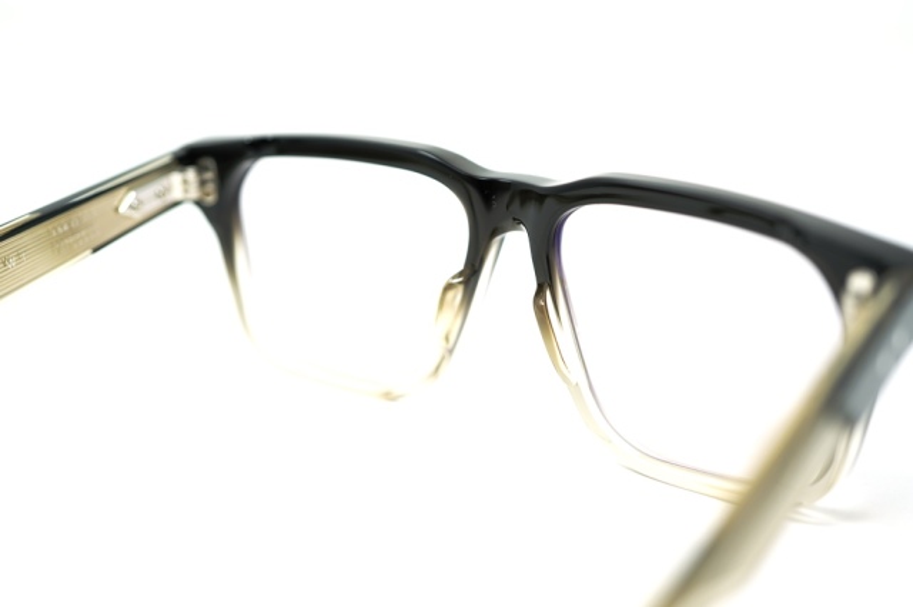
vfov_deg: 27.0
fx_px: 1267
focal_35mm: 50
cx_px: 456
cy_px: 304
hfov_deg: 39.6
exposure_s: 1/50
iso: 200
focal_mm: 50
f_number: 2.8
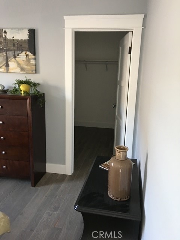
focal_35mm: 29
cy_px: 120
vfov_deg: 61.7
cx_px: 90
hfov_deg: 48.2
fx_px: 201
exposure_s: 1/4
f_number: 2.2
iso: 64
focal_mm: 4.15
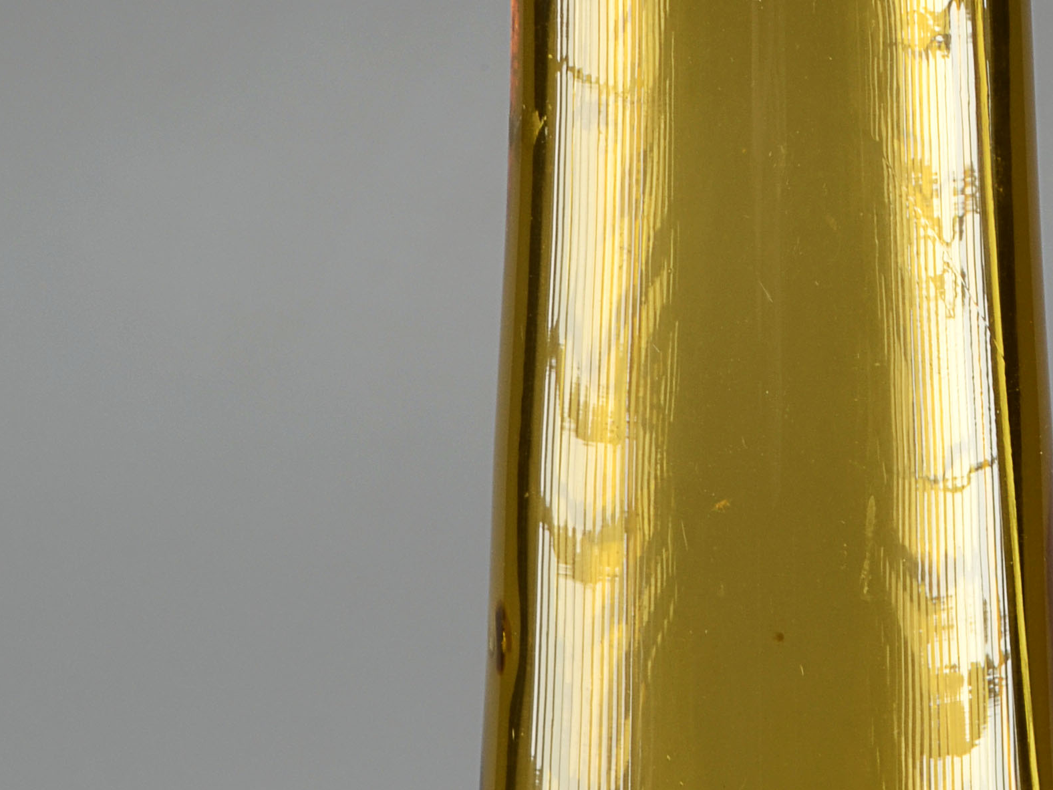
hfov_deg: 10.4
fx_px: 5749
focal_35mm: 189
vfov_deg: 7.8
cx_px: 961
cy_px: -118
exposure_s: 1/80
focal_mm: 42
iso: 100
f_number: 14
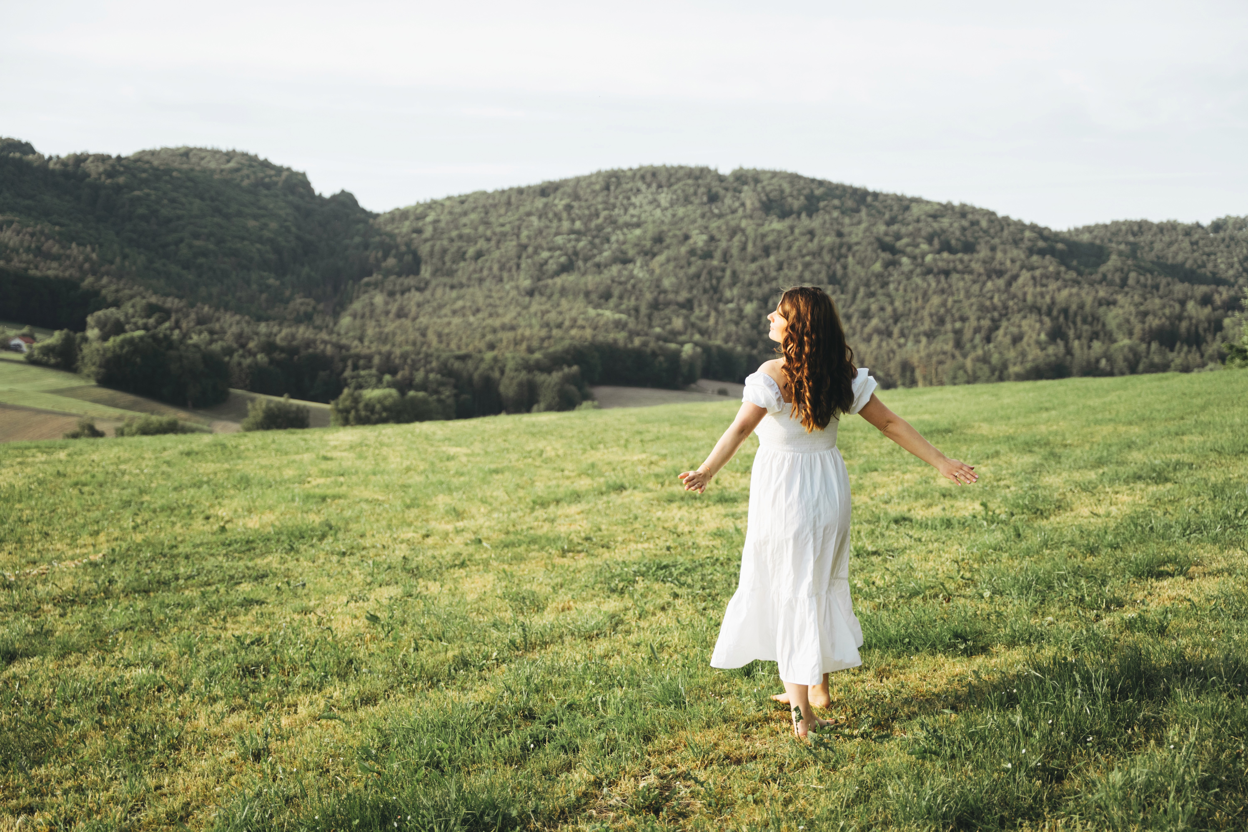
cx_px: 624
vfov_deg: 28.5
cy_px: 416
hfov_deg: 41.8
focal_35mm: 47
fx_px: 1636
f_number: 2.8
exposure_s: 1/4000
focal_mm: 47.2
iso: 800
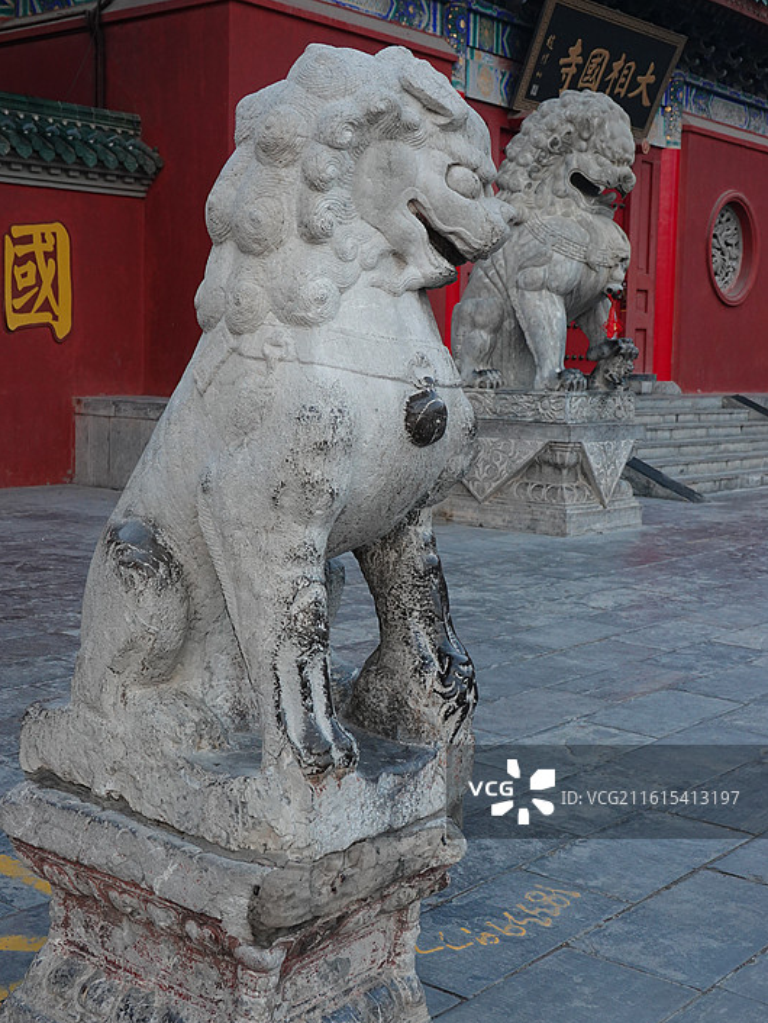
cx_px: 383
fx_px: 1449
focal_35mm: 49
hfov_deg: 29.7
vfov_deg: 38.9
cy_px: 520
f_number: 4
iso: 500
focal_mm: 16.54
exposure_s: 1/50
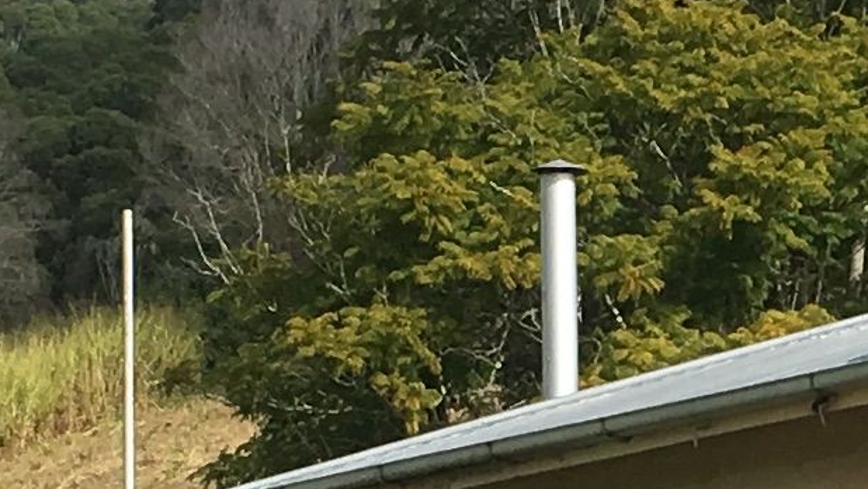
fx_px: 4743
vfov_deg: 5.9
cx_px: 847
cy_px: 648
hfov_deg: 10.4
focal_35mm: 206
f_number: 2.2
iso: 25
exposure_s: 1/2404
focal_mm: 4.15
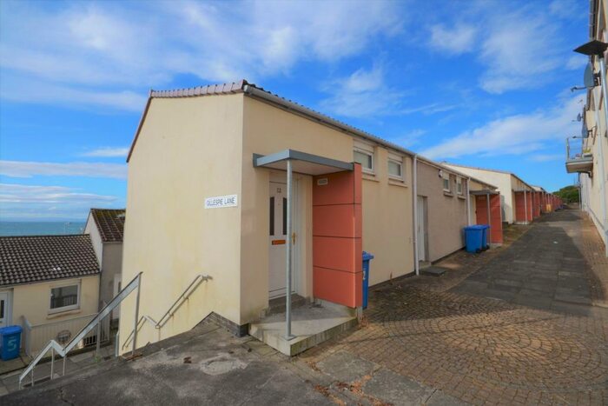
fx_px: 253
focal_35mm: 15
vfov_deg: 77.4
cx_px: 304
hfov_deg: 100.4
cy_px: 203
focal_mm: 10
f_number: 7.1
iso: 100
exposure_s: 1/200
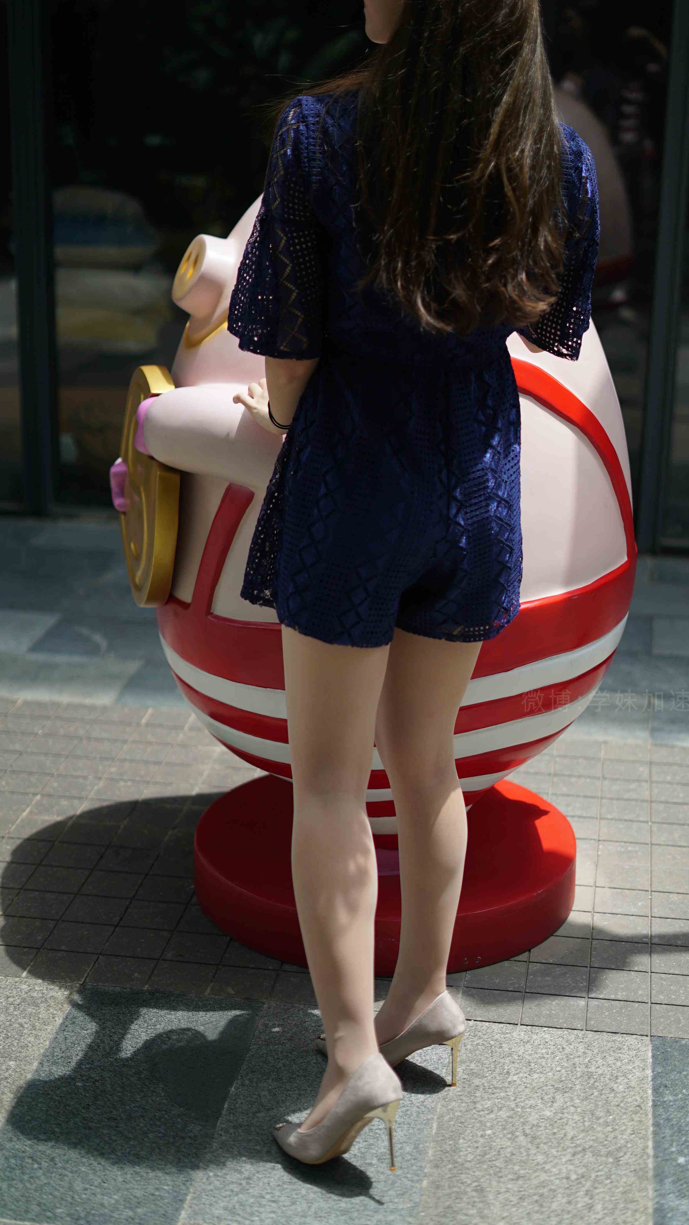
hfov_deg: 22.6
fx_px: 1721
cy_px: 607
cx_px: 403
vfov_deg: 39.2
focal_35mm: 53
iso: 200
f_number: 1.8
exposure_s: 1/3200
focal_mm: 50
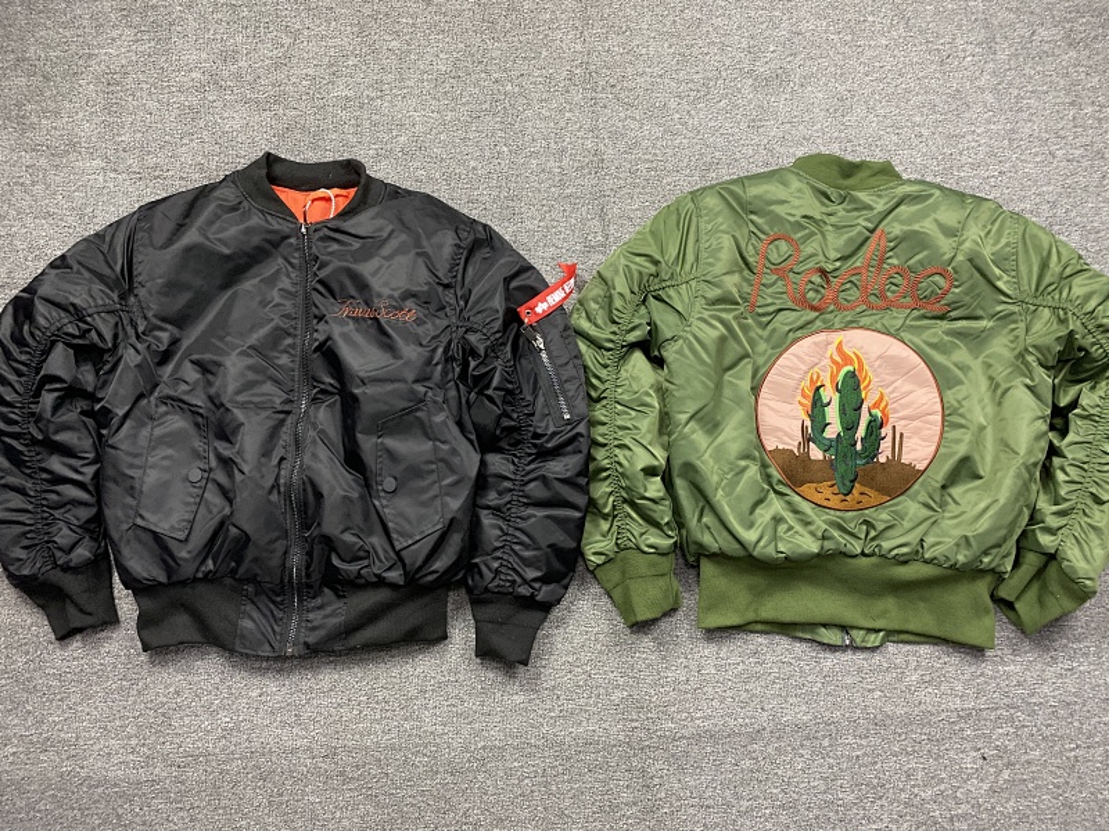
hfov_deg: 67.3
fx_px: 833
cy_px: 416
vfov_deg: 53.1
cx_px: 554
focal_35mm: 26
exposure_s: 1/60
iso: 320
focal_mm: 4.25
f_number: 1.8
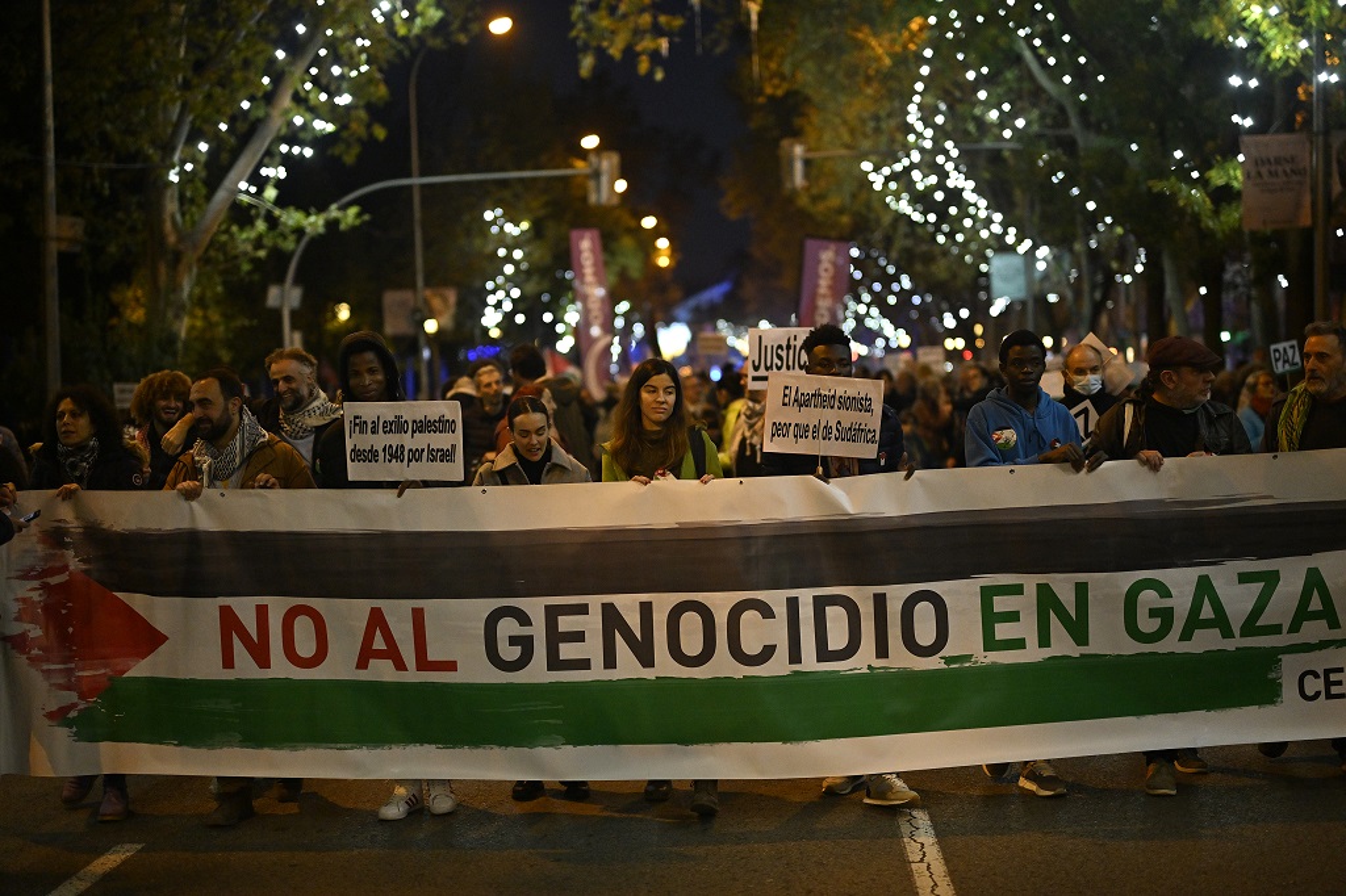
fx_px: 1869
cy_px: 448
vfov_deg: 27.0
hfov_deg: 39.6
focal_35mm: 50
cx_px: 673
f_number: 1.2
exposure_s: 1/1250
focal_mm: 50
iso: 3200
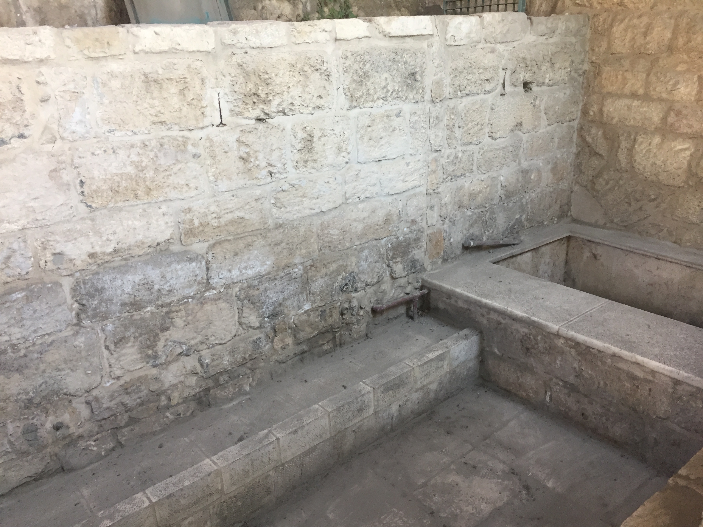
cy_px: 264
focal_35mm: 29
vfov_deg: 48.2
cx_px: 352
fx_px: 589
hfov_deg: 61.7
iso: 50
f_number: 2.2
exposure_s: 1/33
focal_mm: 4.15
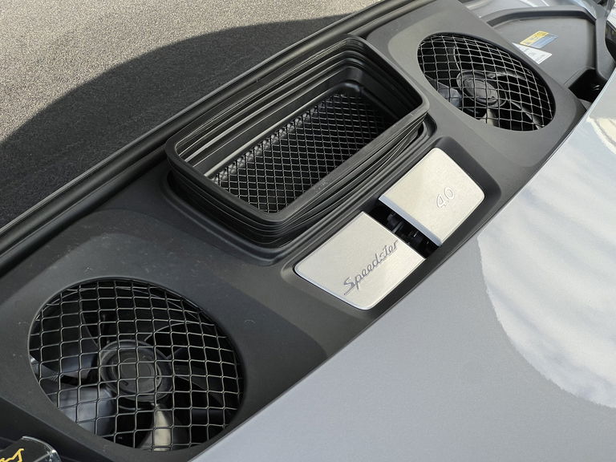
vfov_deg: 19.1
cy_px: 231
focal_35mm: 77
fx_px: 1370
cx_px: 308
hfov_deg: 25.3
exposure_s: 1/144
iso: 20
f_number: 2.8
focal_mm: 9
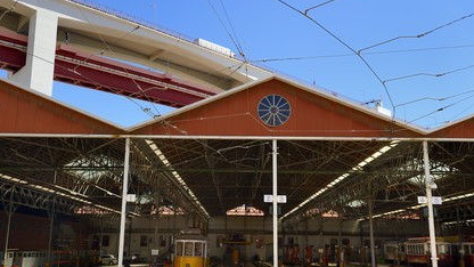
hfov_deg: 54.0
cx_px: 237
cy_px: 143
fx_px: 465
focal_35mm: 37
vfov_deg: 32.0
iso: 100
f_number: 4.5
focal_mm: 35
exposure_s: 1/250
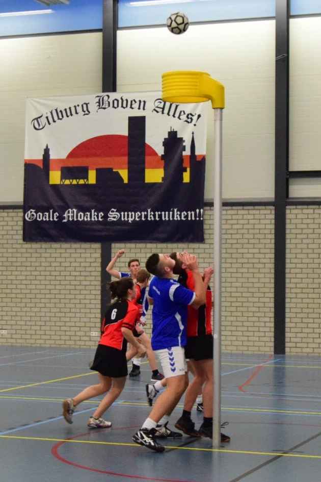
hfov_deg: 26.5
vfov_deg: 38.9
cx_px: 160
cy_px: 241
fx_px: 682
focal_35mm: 51
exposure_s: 1/250
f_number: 8
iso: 5000
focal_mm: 34
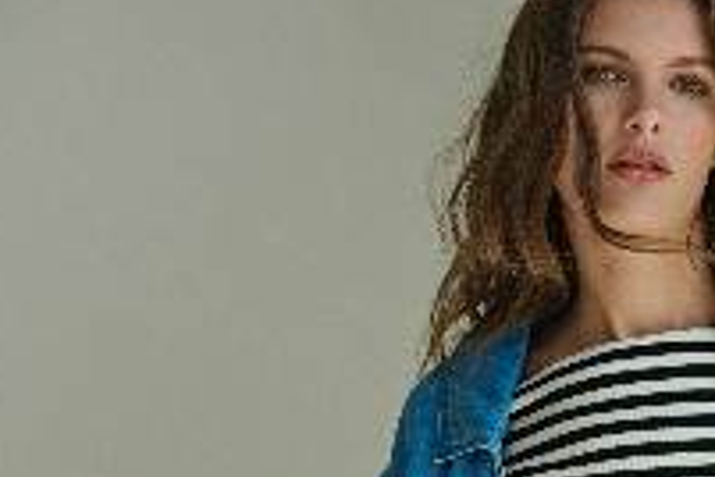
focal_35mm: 224
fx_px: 4449
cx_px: 694
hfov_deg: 9.1
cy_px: 550
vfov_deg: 6.1
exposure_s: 1/200
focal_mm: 90
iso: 125
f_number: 5.6
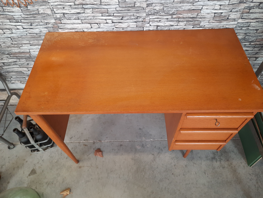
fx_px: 190
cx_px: 132
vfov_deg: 54.9
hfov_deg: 69.4
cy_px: 99
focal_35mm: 25
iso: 125
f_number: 2
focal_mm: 4.6
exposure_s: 1/50
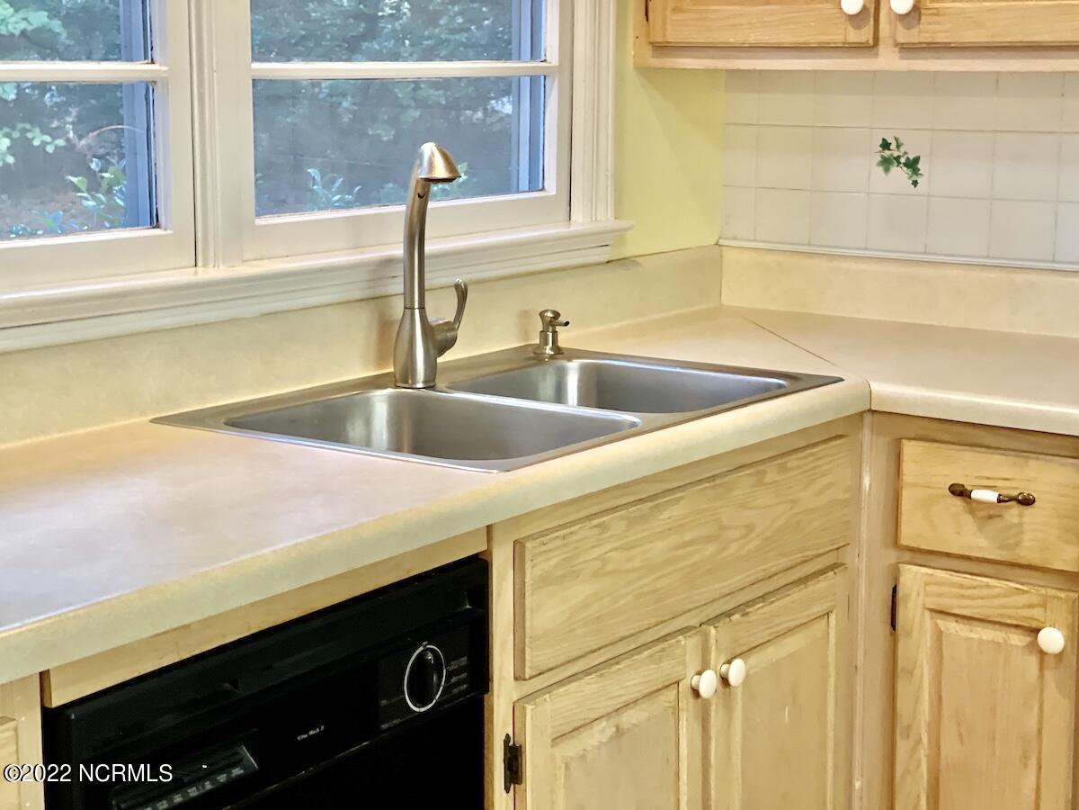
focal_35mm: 64
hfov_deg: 30.3
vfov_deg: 22.9
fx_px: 1995
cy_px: 405
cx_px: 540
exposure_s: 1/40
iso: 200
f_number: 2.2
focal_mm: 7.5
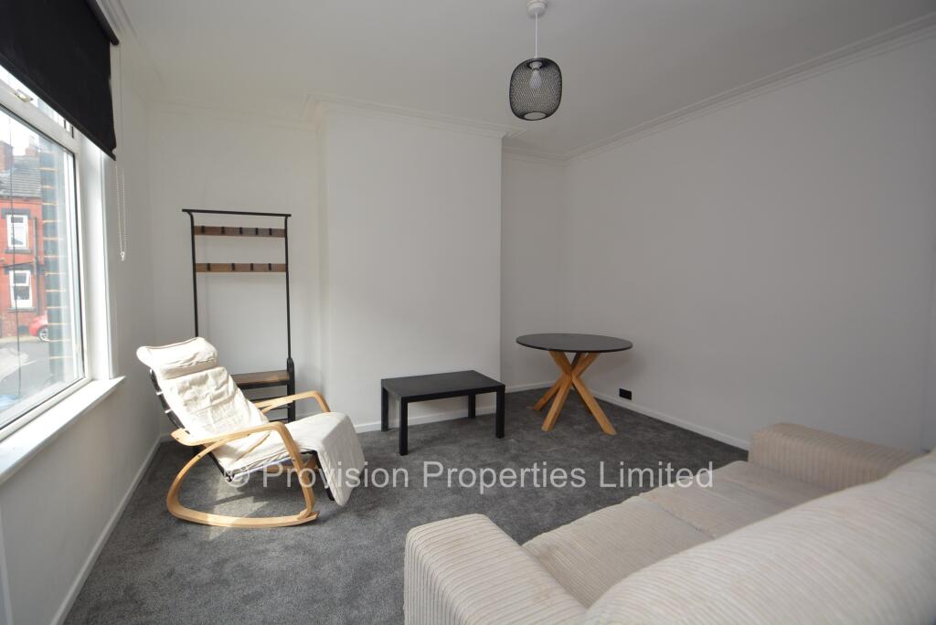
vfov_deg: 77.4
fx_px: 390
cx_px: 468
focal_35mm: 15
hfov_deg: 100.4
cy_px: 312
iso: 360
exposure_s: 1/125
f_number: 5.6
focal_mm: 10
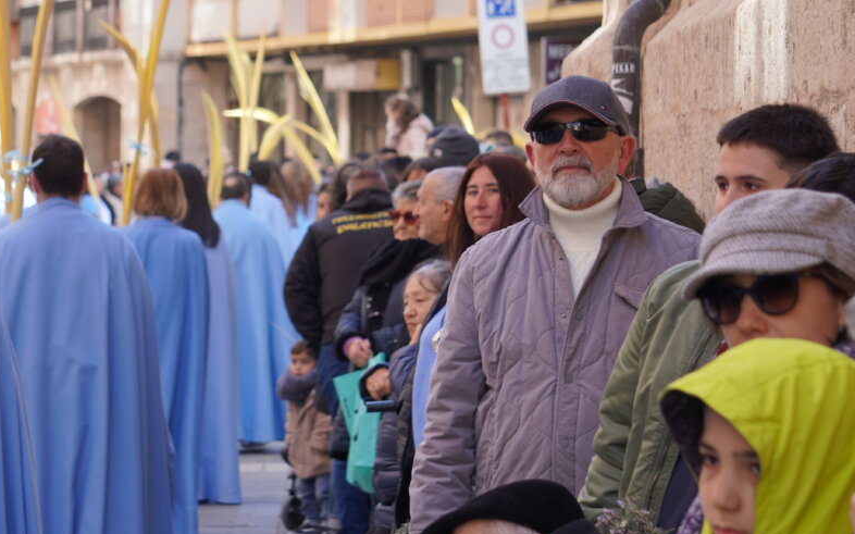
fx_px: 4003
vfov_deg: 7.6
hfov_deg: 12.2
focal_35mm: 172
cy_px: 168
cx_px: 263
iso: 160
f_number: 5
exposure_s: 1/160
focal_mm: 69
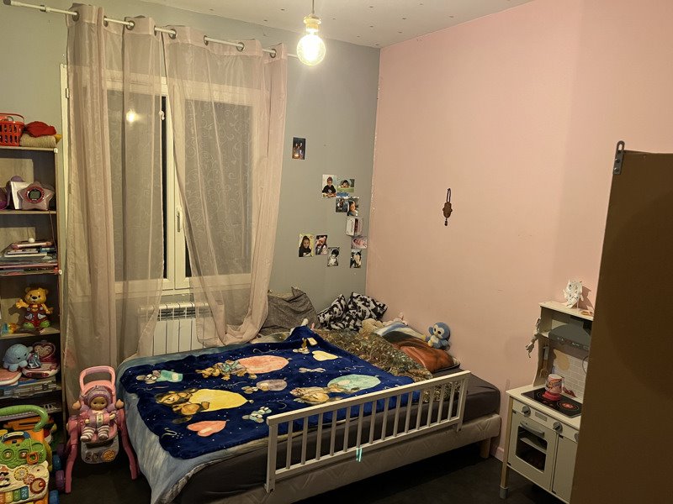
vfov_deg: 53.1
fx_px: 505
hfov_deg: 67.3
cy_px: 252
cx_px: 336
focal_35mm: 26
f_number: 1.6
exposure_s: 1/44
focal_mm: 5.1
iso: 500
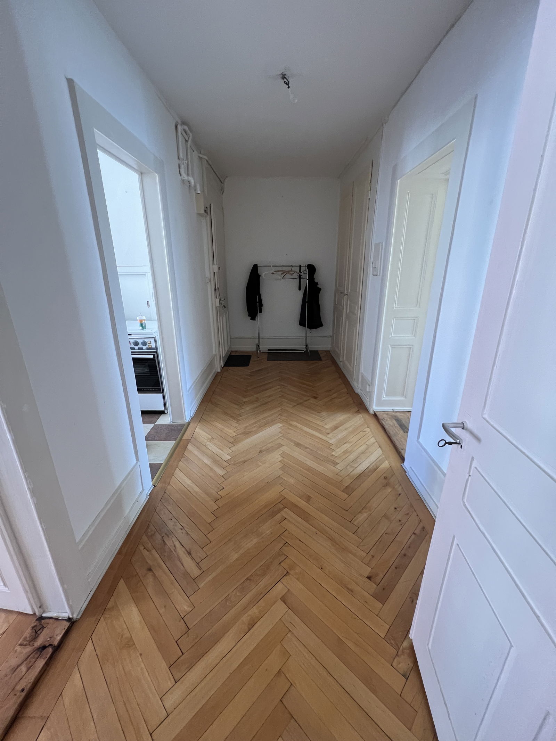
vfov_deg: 106.2
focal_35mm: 13
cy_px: 370
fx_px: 278
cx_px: 278
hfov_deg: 89.9
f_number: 1.8
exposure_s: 1/60
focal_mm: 1.57
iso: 400
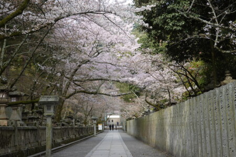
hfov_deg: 36.9
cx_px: 118
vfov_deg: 25.1
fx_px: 354
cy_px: 78
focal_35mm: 54
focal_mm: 19.84
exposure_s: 1/250
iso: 125
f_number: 4
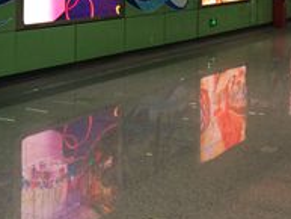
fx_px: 757
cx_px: -71
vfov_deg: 15.9
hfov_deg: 20.2
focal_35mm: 90
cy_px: -27
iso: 50
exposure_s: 1/33
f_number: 2.2
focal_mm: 4.15
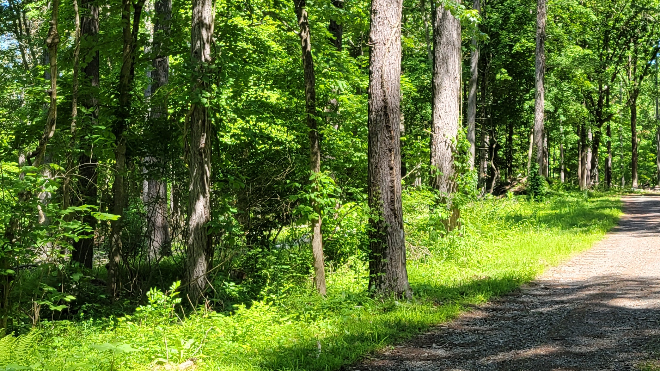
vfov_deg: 19.7
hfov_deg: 32.7
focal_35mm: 61
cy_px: 144
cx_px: 585
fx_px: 1068
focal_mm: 5.4
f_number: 1.8
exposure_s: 1/411
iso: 40
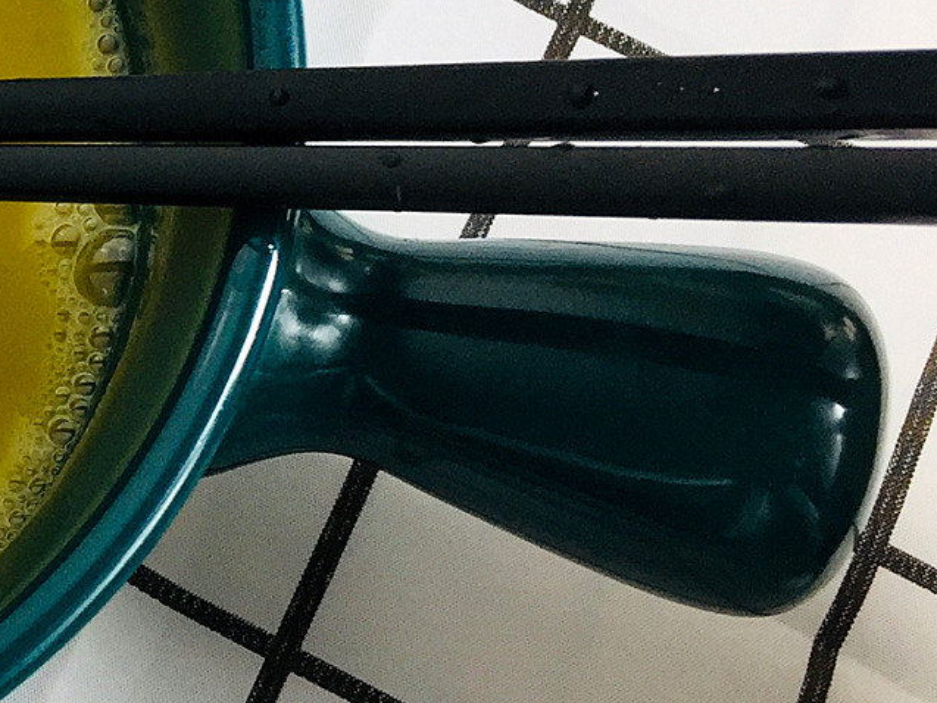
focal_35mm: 91
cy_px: 82
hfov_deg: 18.9
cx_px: -480
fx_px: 2464
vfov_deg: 16.1
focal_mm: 4.15
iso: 50
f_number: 2.2
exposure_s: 1/100
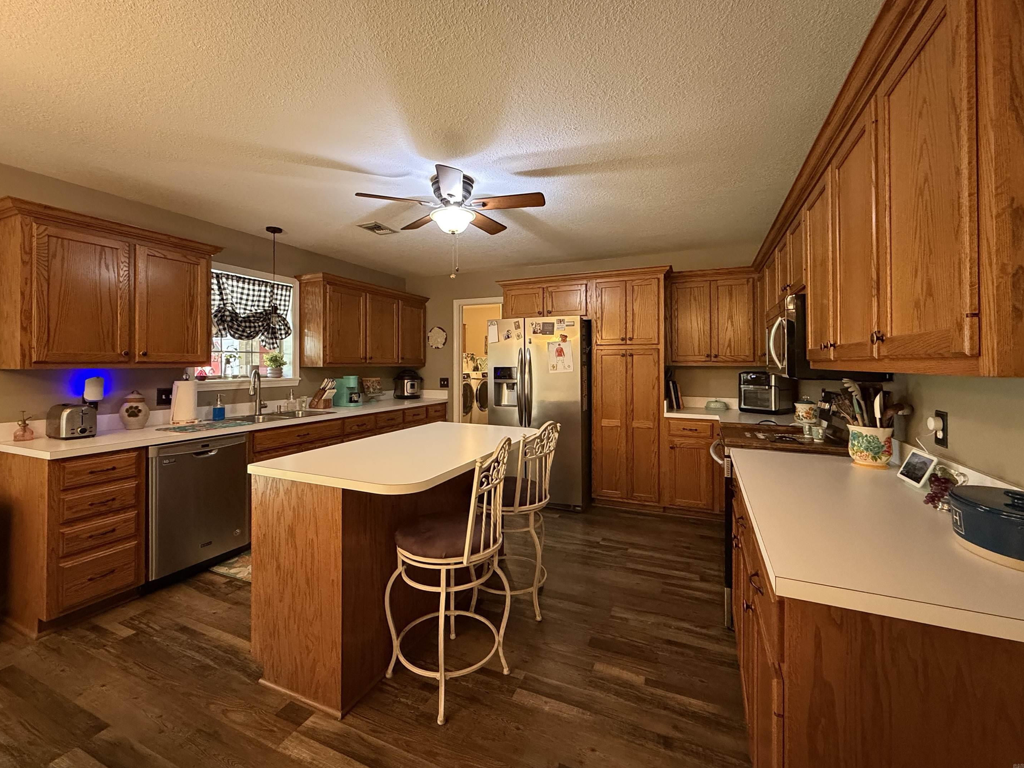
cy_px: 359
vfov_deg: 81.6
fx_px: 444
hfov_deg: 98.2
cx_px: 500
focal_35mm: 15
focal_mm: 2.22
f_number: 2.2
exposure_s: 1/60
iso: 640
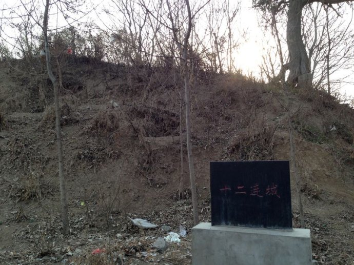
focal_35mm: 33
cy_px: 132
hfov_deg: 55.4
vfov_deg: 42.9
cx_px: 177
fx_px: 337
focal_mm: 4.13
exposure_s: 1/142
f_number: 2.4
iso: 50
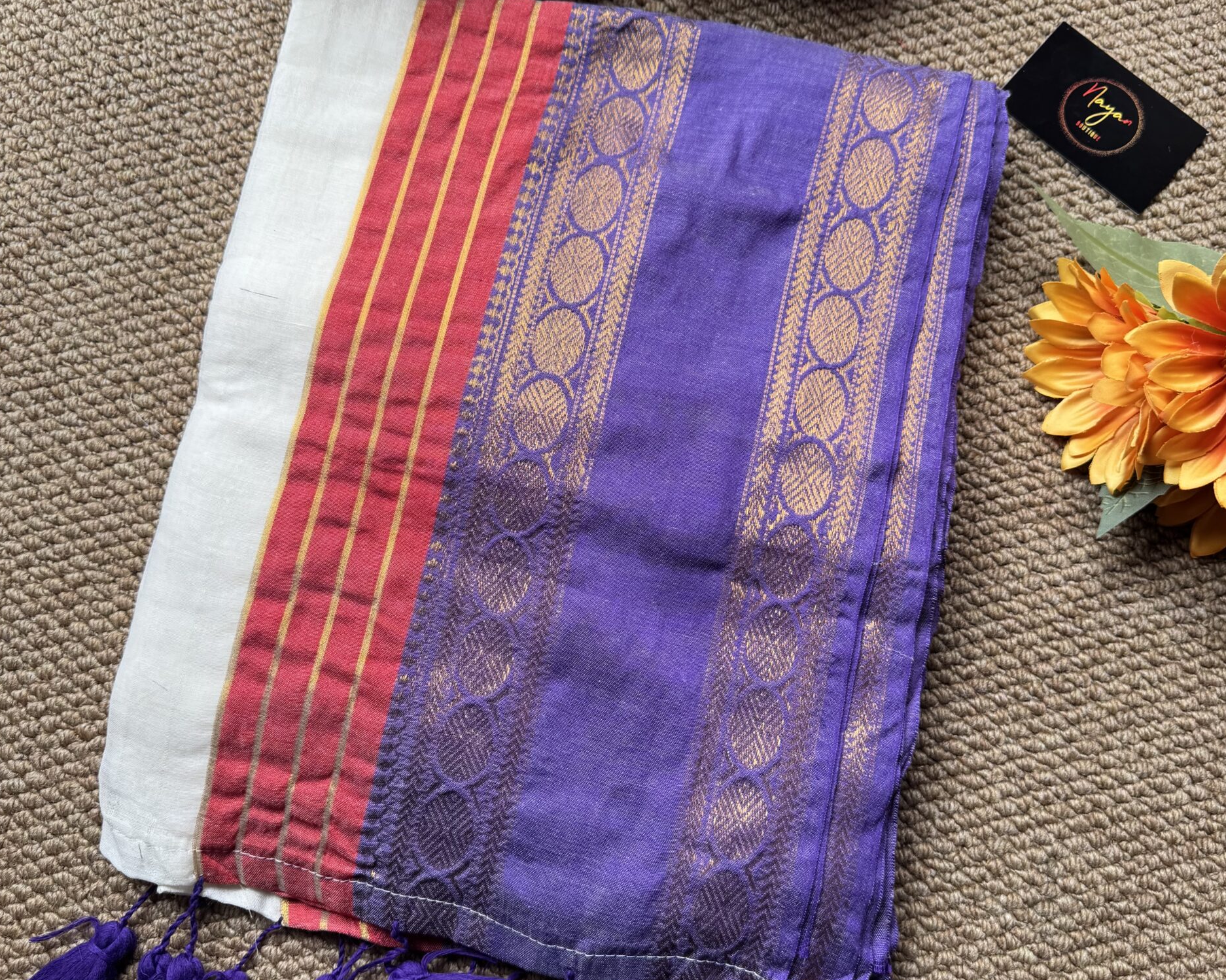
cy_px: 477
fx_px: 1161
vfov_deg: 45.8
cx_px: 620
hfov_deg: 55.7
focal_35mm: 32
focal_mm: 6.76
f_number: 1.78
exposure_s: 1/121
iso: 64
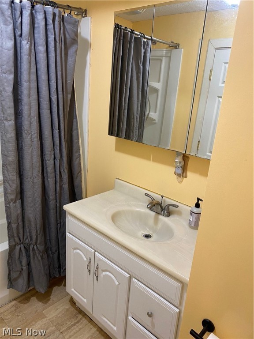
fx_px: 254
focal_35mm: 26
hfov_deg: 53.1
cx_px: 127
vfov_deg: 67.3
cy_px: 170
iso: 160
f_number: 1.8
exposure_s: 1/60
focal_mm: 4.25
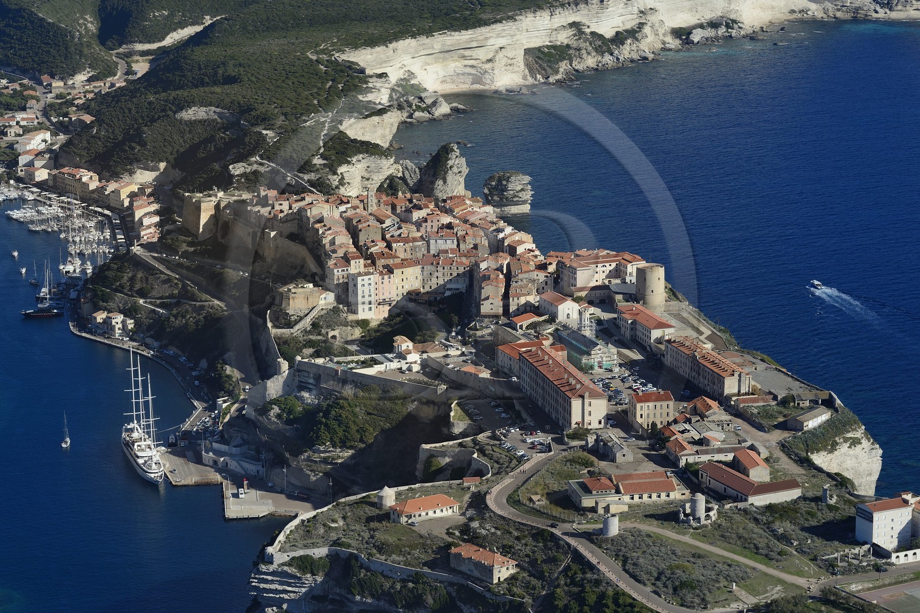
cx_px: 460
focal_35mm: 92
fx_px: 2350
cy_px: 306
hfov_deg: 22.1
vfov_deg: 14.9
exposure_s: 1/800
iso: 400
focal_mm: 92
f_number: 10
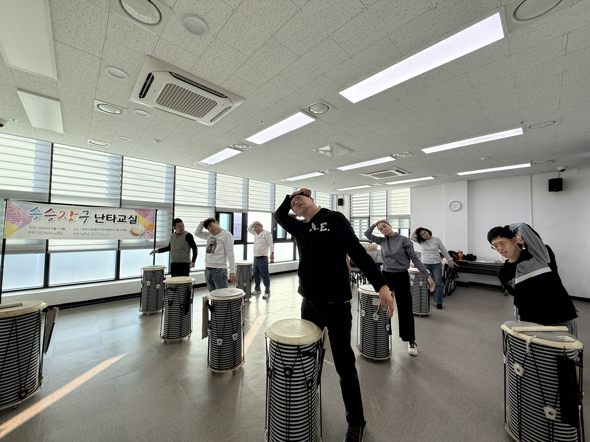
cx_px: 295
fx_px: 239
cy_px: 221
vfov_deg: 85.7
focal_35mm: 14
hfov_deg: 102.1
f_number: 2.2
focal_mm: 2.22
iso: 50
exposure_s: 1/294
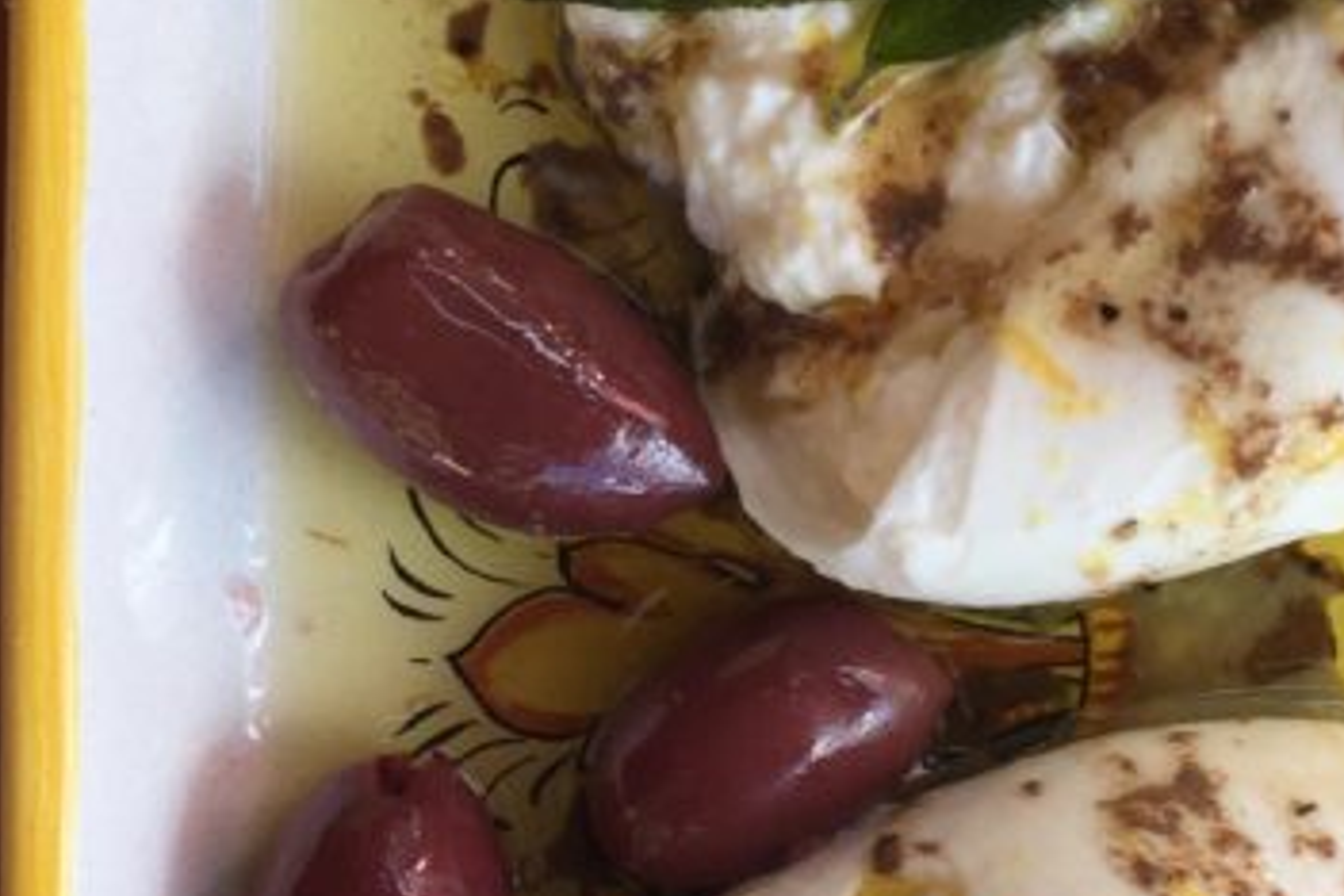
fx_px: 3285
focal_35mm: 88
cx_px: 892
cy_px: 647
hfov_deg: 23.0
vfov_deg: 15.5
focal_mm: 4.15
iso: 32
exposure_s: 1/120
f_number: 2.2
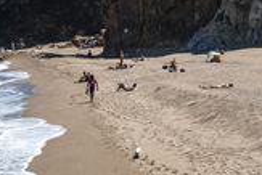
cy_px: 11
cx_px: 199
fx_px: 648
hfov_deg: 22.6
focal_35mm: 89
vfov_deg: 15.2
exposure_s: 1/2000
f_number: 7.1
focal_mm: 35
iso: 160
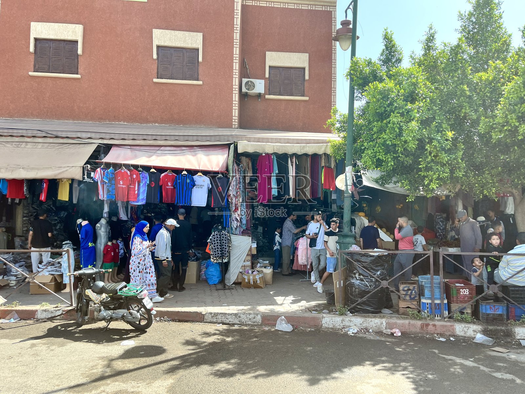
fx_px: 394
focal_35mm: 26
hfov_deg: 67.3
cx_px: 262
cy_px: 197
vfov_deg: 53.1
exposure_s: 1/592
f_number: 1.6
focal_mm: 5.1
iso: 50
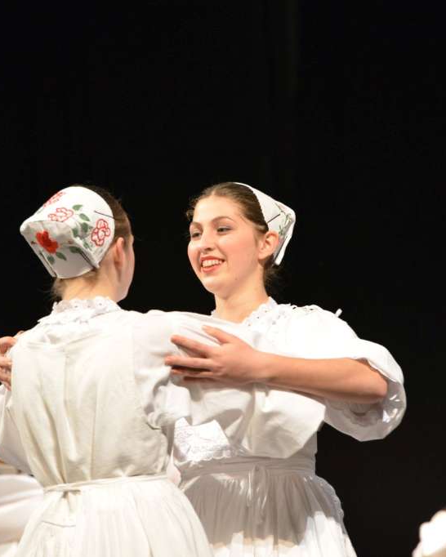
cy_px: 278
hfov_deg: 5.5
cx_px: 200
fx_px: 4651
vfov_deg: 6.9
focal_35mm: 282
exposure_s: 1/80
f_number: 5
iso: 4000
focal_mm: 200
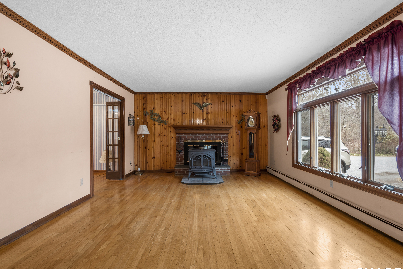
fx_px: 190
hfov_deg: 93.3
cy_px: 136
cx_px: 207
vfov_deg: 70.4
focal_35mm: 17
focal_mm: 16
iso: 200
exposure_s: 2.5
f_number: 9
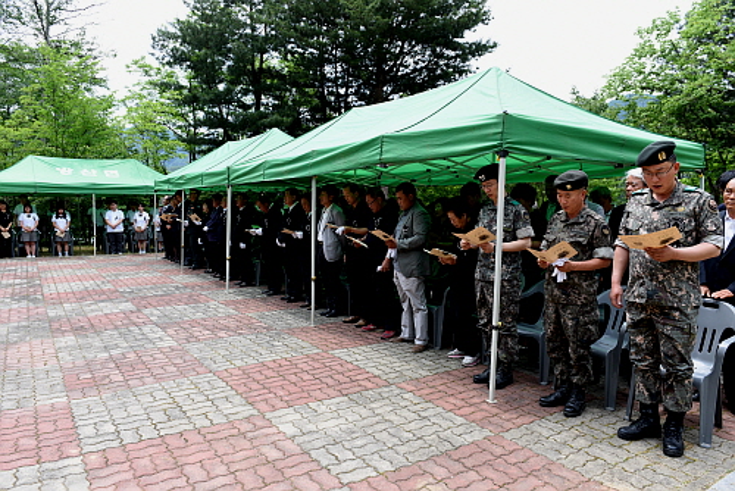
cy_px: 246
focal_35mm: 24
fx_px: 490
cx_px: 368
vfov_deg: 53.2
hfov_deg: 73.7
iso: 64
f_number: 5.6
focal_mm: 24
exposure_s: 1/80
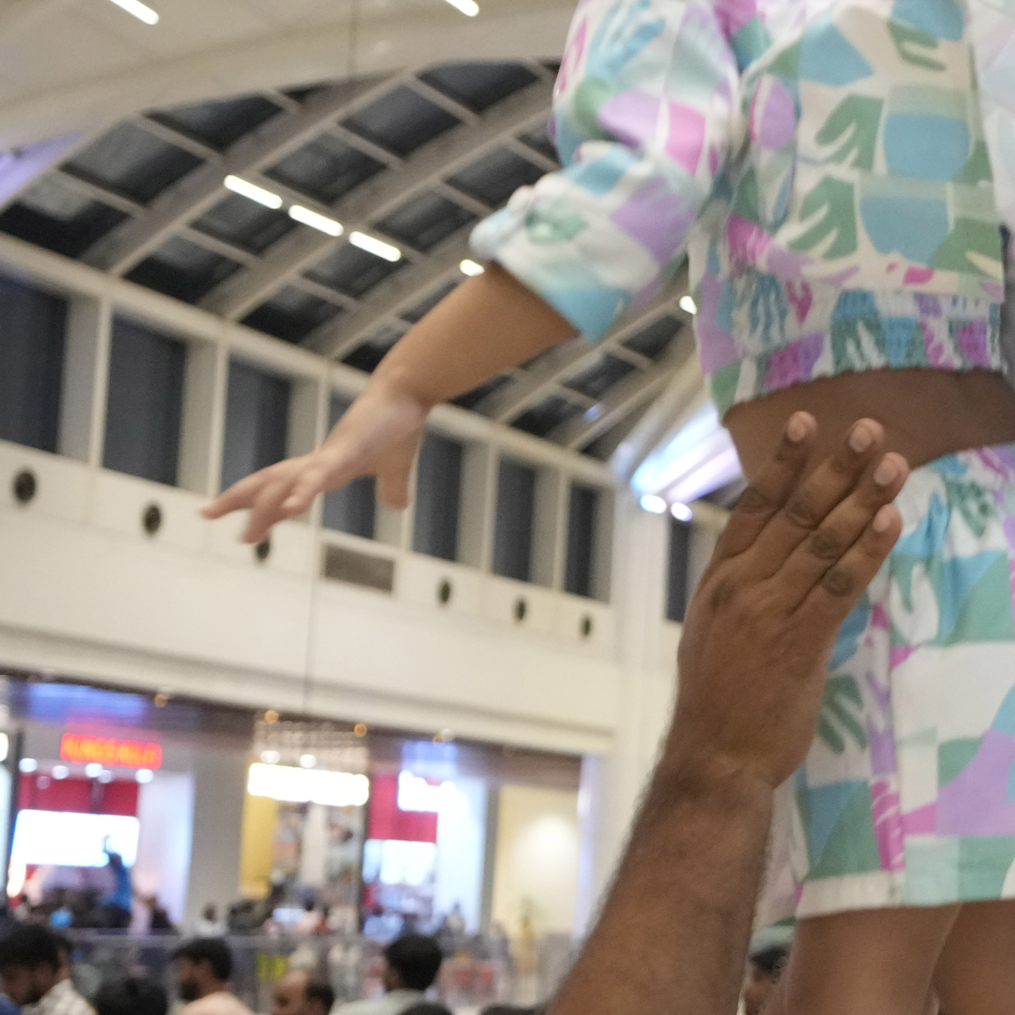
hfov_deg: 18.6
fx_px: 2919
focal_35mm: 88
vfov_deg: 19.6
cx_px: 1253
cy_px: 708
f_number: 3.2
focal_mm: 33
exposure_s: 1/200
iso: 3200
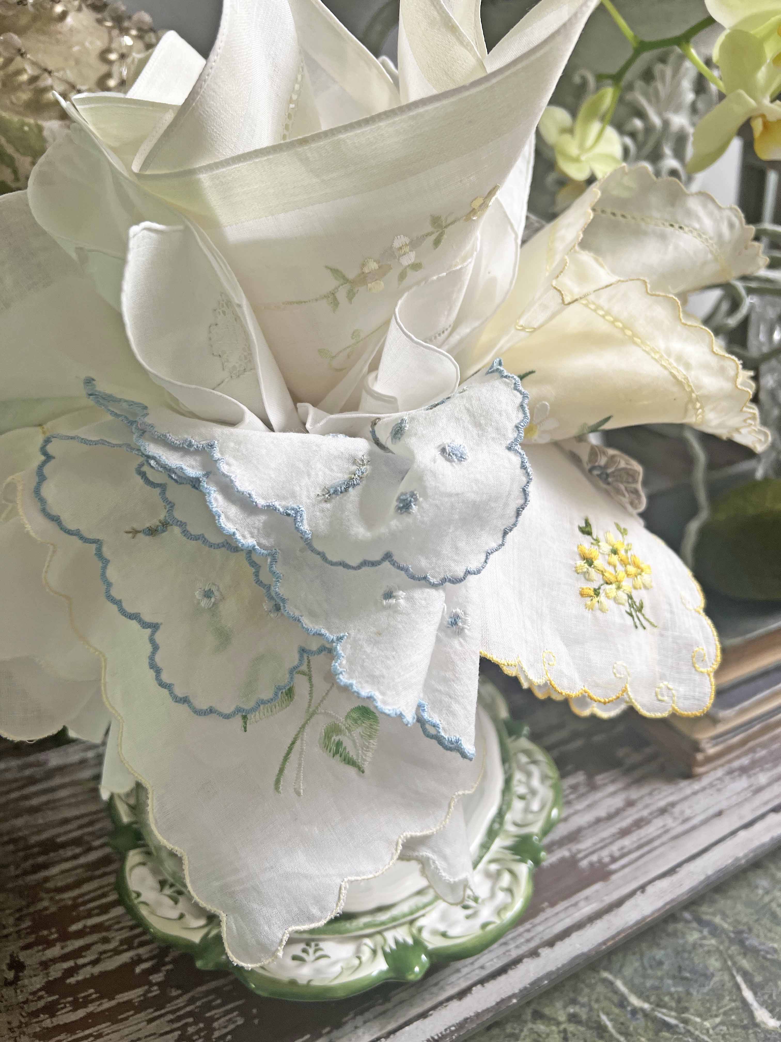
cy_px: 521
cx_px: 390
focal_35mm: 26
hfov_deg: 53.1
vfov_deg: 67.3
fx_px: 782
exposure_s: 1/121
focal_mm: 5.7
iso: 80
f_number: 1.5
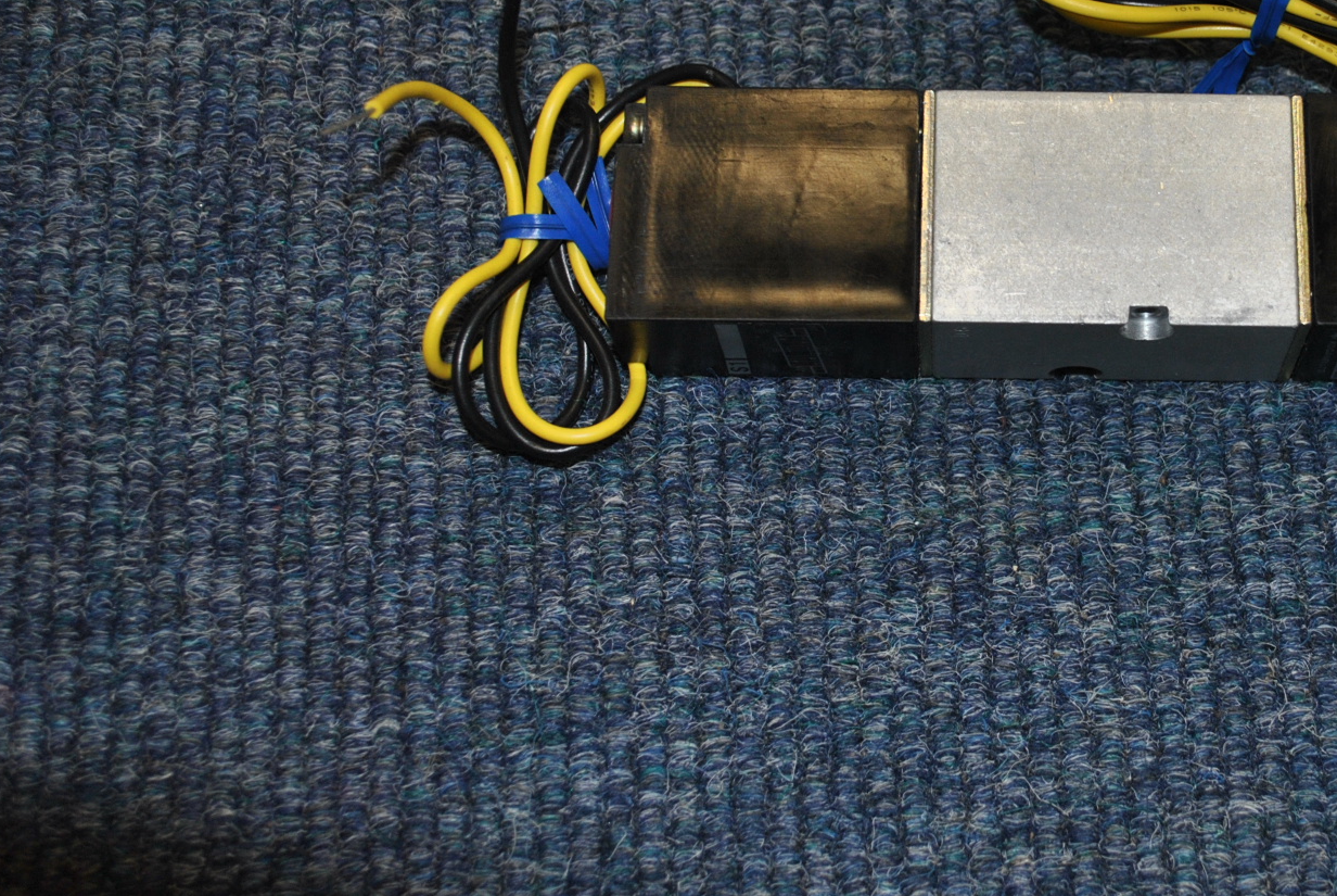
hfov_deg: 29.8
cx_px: 1045
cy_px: 274
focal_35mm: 66
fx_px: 2454
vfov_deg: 20.6
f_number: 4.5
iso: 200
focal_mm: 28
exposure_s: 1/60
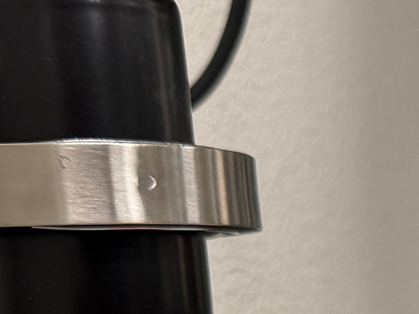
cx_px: 709
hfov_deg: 14.4
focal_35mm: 124
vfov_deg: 11.0
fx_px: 1501
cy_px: 606
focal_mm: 6.76
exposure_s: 1/102
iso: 200
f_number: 1.78
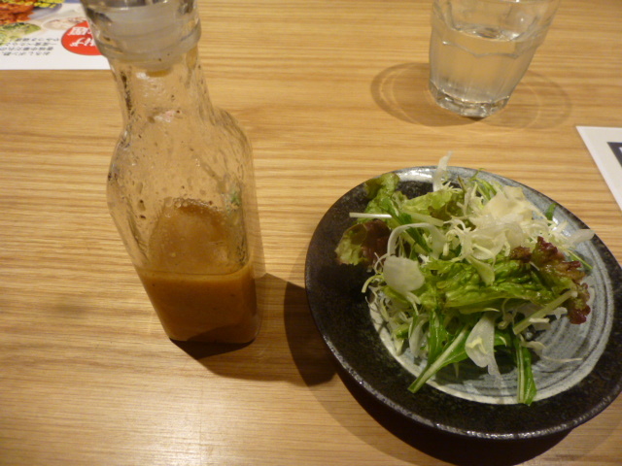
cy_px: 233
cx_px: 311
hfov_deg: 69.4
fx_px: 449
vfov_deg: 54.9
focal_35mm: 25
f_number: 3.1
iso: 400
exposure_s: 1/40
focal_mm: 4.5
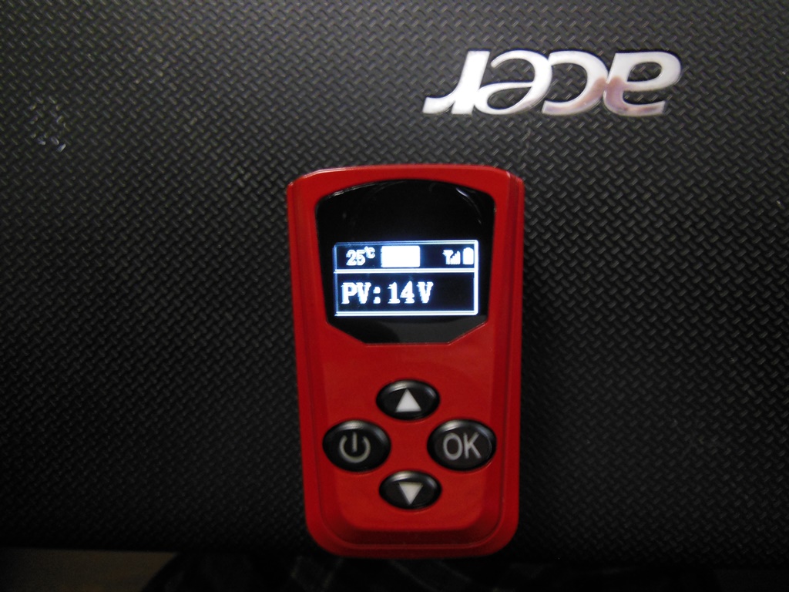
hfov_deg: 69.4
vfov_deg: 54.9
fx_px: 570
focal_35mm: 25
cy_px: 296
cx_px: 394
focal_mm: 4.5
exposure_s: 1/2.5
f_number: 3.5
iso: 400
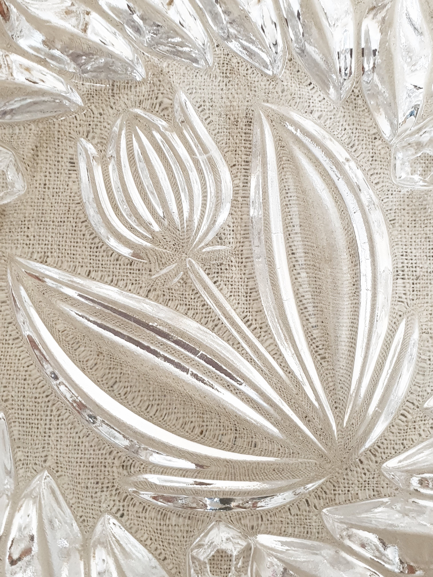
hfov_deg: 53.1
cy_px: 288
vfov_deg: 67.3
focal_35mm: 26
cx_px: 216
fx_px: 434
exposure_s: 1/19
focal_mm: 4.3
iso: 250
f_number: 2.4
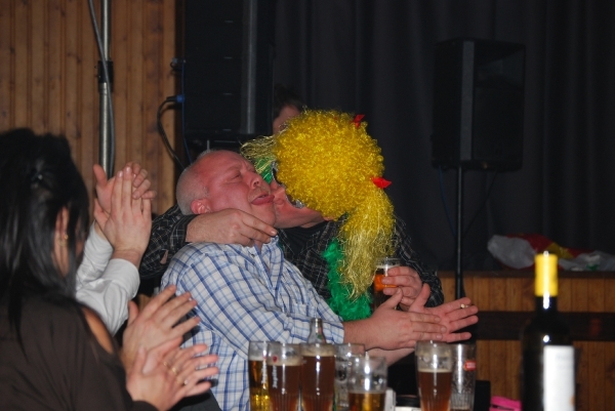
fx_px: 2000
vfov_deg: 11.7
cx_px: 308
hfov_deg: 17.5
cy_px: 206
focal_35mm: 117
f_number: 4.5
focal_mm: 78
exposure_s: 1/60
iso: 320
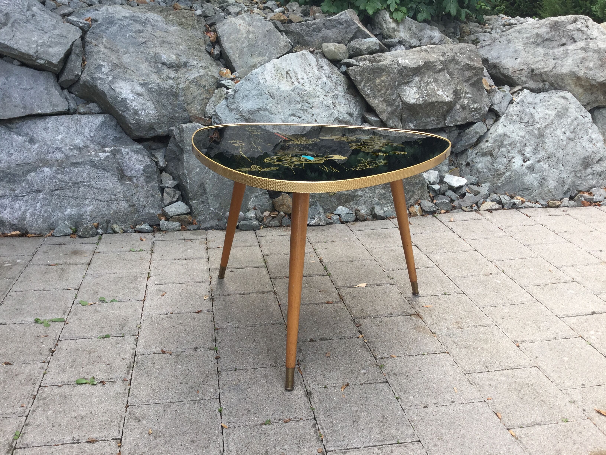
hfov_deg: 58.4
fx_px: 543
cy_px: 228
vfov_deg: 45.4
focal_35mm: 31
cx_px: 303
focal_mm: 3.3
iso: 25
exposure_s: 1/100
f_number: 2.4
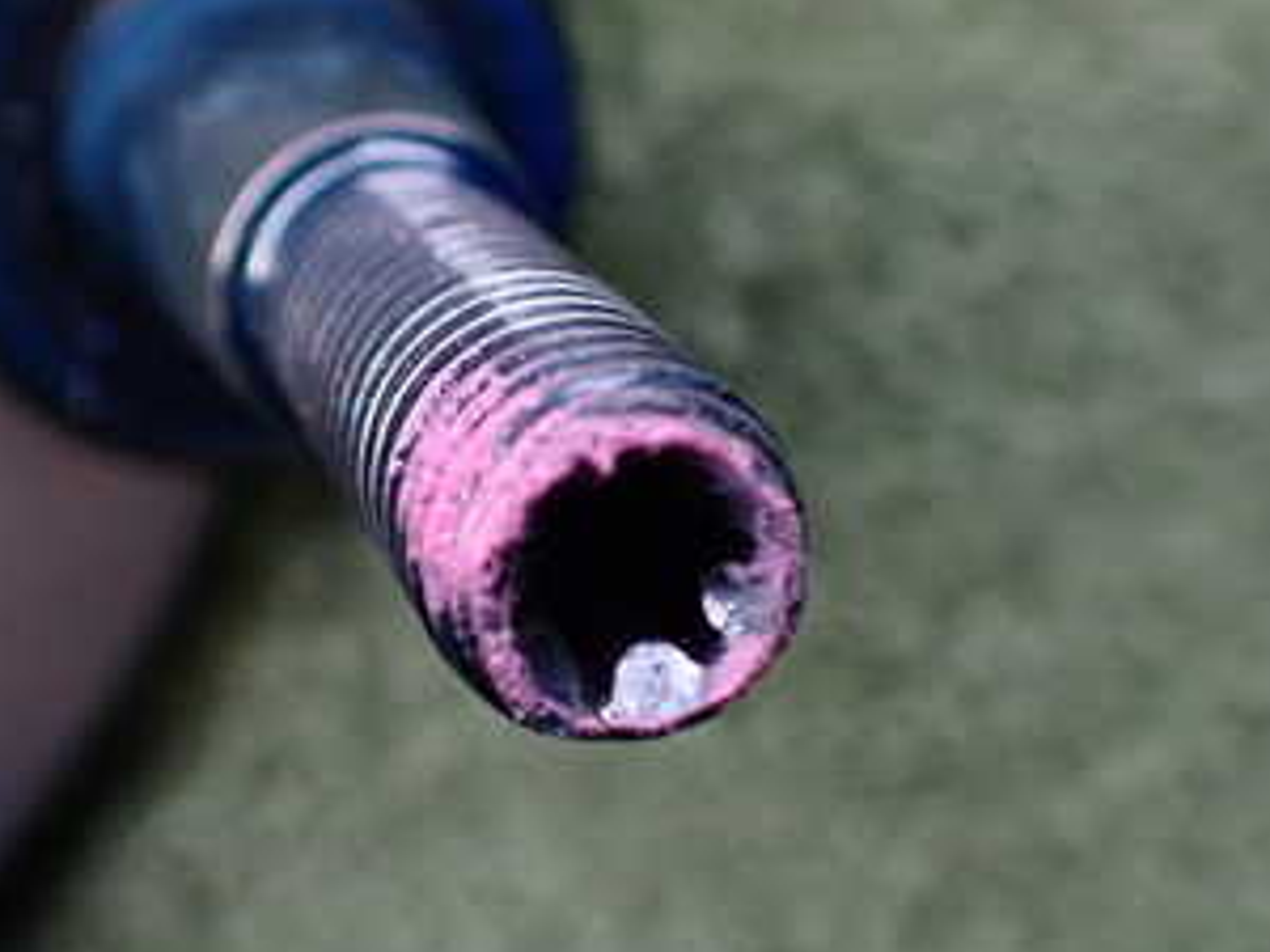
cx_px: 576
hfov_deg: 32.2
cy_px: 470
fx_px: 2201
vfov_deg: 24.4
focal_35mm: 60
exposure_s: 1/125
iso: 200
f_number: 2.3
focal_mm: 5.4
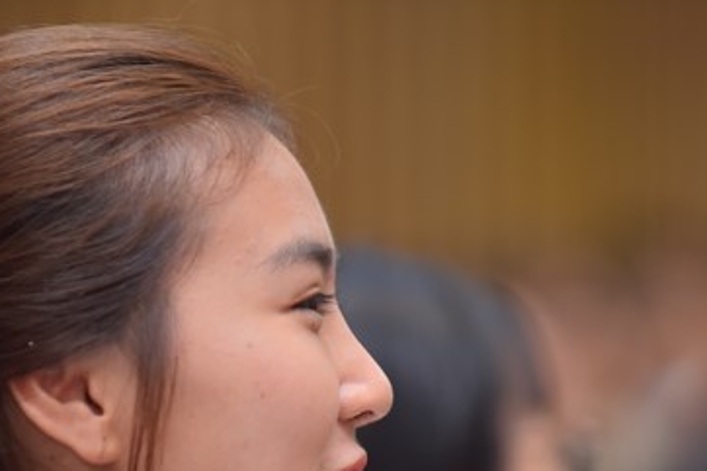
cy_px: 404
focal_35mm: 341
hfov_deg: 6.0
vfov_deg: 4.0
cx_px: 363
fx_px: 6693
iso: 640
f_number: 2.8
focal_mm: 190
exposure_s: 1/100
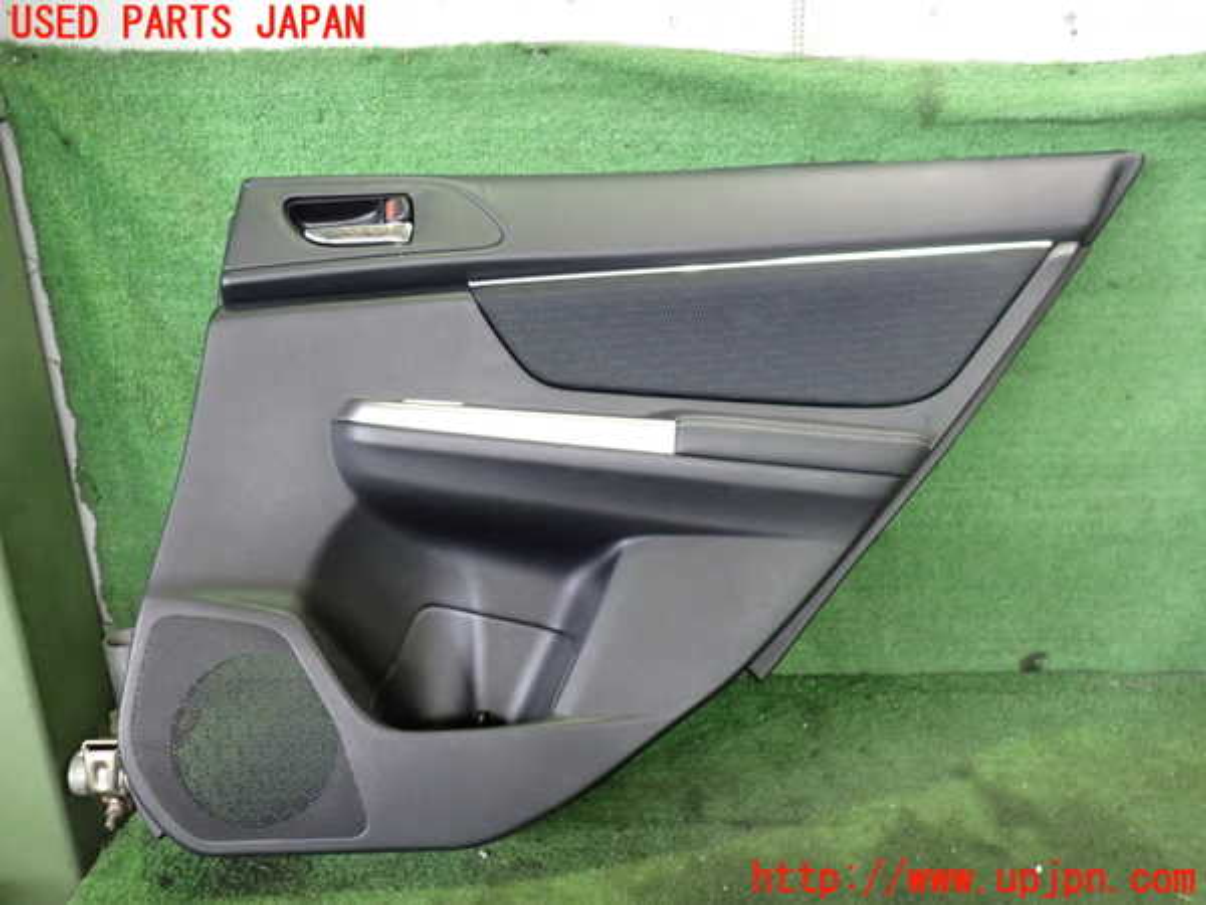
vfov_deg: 46.8
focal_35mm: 30
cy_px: 452
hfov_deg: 60.0
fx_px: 1045
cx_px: 603
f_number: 2.3
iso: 640
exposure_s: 1/30
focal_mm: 5.4
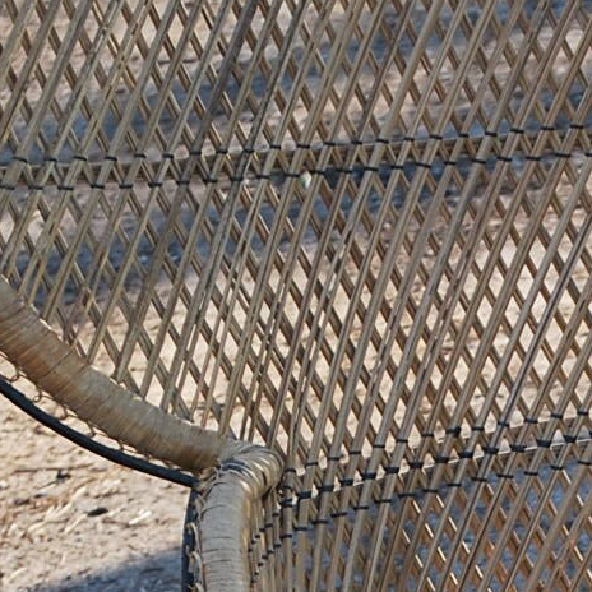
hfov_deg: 5.9
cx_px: 772
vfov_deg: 5.9
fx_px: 5665
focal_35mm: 293
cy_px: 1008
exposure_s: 1/100
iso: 200
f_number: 5.6
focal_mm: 55
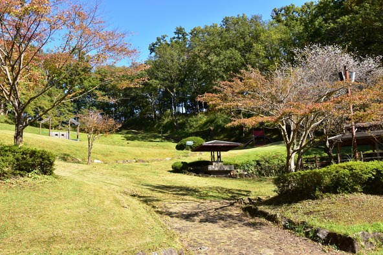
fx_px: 383
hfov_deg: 53.1
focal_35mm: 36
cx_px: 192
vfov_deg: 36.9
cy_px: 128
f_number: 11
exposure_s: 1/200
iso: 400
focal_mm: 24
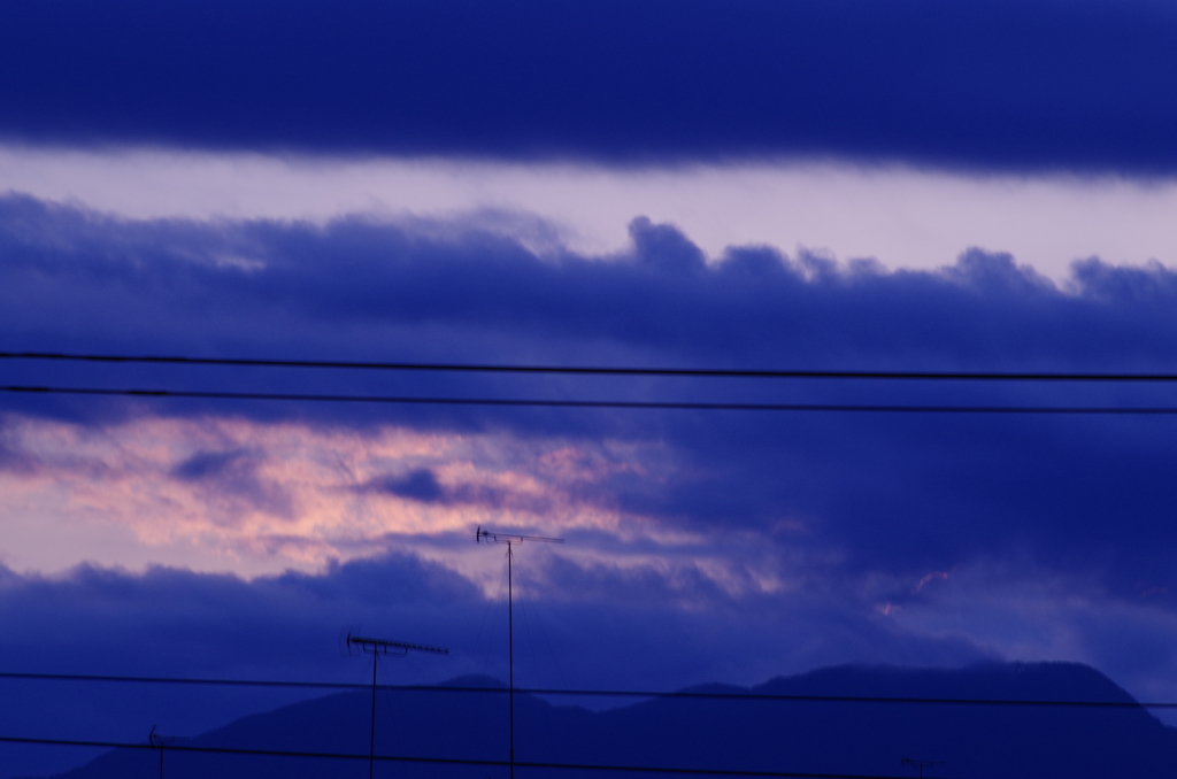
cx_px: 588
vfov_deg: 4.6
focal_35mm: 300
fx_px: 9787
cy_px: 390
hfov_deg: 6.9
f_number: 11
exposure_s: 1/125
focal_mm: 200
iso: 200
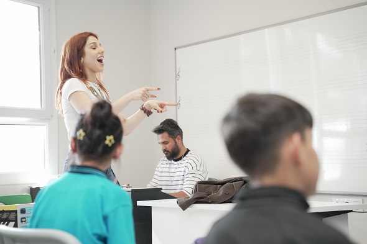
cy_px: 122
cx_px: 184
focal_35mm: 67
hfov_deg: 30.0
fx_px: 684
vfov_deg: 20.3
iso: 800
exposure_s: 1/250
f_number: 2.8
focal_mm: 67.1
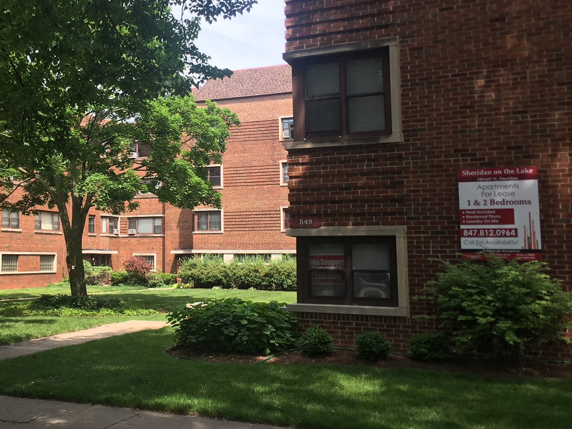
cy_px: 183
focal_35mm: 42
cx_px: 163
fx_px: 694
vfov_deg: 34.3
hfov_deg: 43.7
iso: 25
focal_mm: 4.15
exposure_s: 1/331
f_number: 2.2
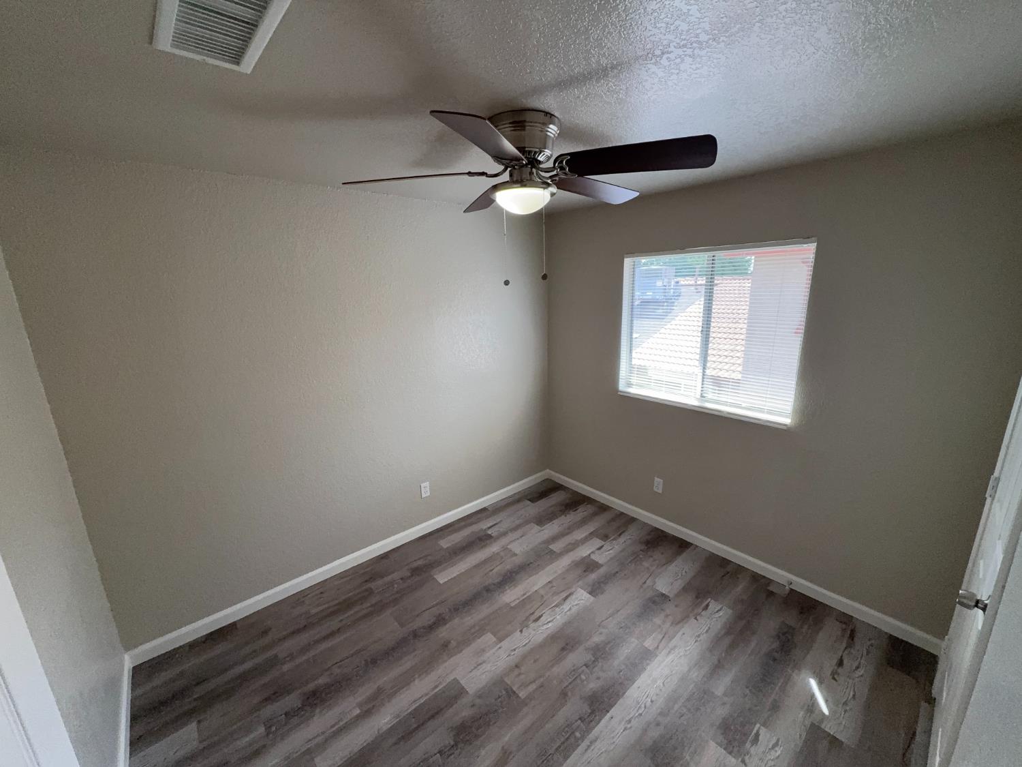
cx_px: 511
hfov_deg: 102.1
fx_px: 413
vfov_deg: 85.7
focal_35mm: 14
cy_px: 384
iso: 125
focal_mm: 2.22
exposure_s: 1/120
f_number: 2.2
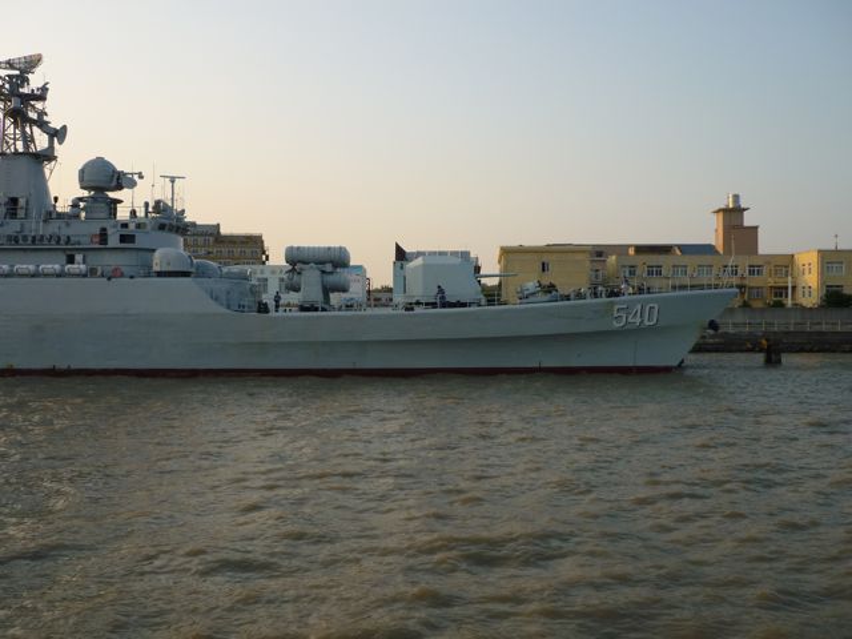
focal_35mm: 33
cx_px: 426
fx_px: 812
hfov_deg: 55.4
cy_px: 320
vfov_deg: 42.9
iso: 80
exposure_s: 1/640
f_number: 2.8
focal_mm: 5.5
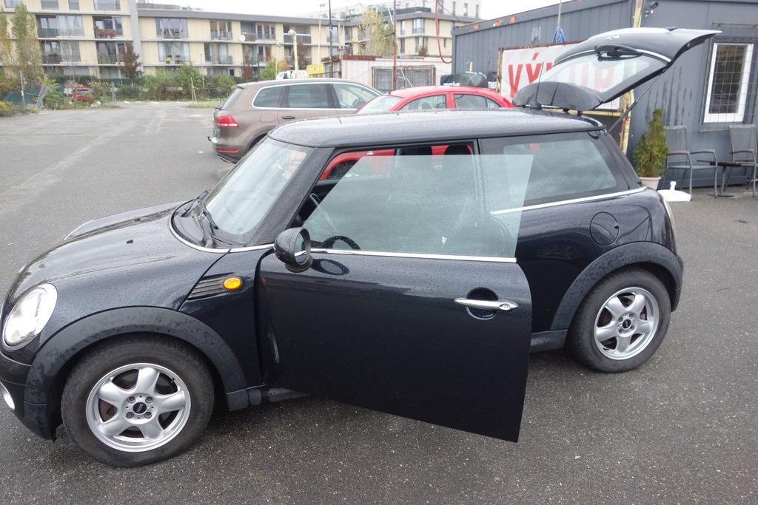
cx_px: 379
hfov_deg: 65.5
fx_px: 590
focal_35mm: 28
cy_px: 252
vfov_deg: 46.4
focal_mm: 10.4
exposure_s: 1/100
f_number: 3.2
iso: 125
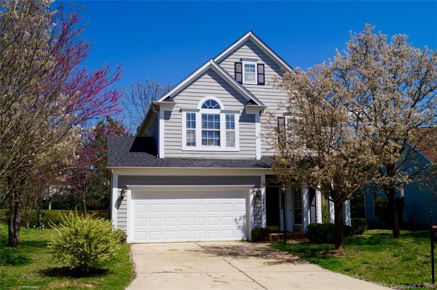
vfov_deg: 36.8
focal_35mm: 36
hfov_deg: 53.2
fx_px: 436
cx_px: 218
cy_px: 145
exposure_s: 1/250
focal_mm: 24
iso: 100
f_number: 10
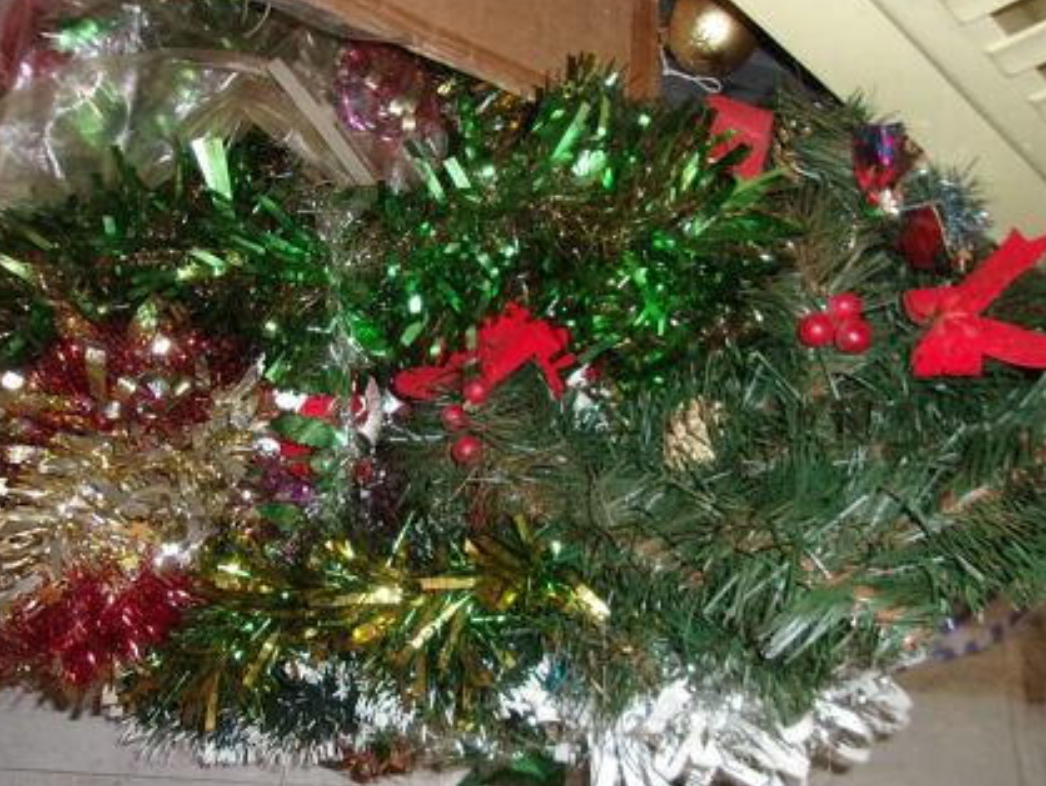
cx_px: 533
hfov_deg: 58.3
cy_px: 421
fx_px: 937
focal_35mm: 31
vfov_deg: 45.5
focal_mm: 4.9
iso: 200
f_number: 3
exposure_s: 1/34
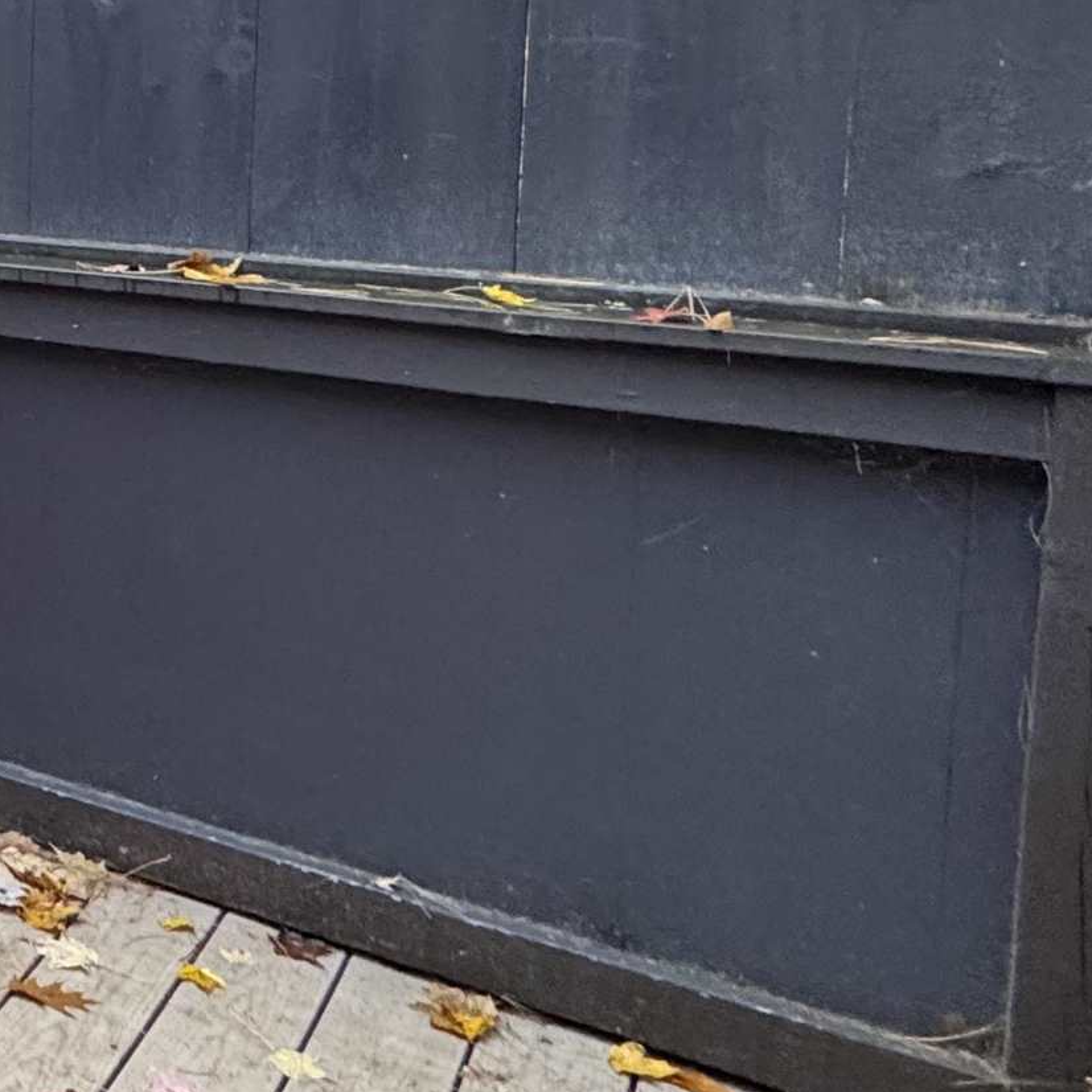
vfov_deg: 35.2
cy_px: 167
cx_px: -894
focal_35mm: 46
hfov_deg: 21.9
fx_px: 1642
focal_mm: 2.22
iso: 250
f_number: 2.2
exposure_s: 1/99
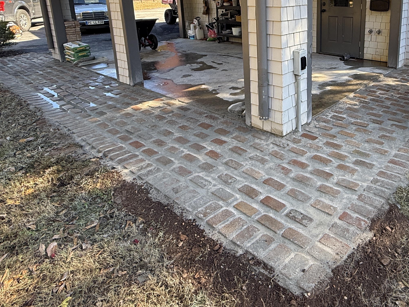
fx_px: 331
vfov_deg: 47.3
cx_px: 283
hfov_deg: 61.4
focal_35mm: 28
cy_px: 65
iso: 64
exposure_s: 1/189
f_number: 2.2
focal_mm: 2.22
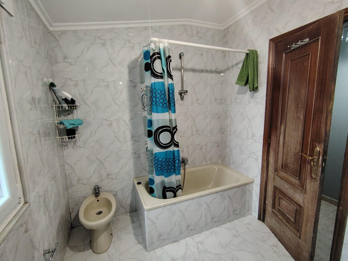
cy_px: 130
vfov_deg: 74.7
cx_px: 174
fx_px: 171
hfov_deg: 91.0
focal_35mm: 17
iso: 599
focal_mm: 1.43
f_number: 2.2
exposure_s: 1/33.3
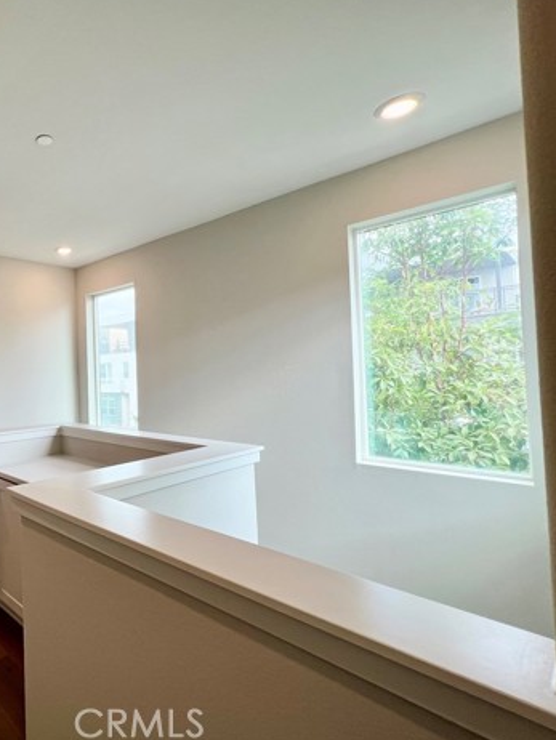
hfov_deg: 60.7
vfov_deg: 87.7
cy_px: 362
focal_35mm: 18
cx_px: 56
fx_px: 385
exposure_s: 1/120
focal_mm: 1.57
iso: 40
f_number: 1.8
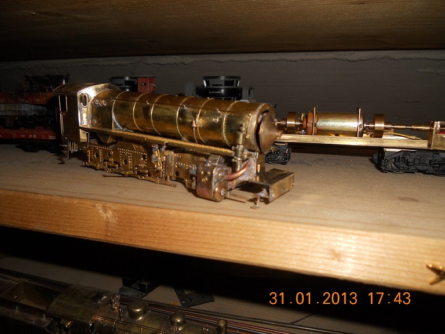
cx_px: 222
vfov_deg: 51.4
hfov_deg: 65.3
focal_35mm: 27
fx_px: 347
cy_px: 167
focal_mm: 4.9
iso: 80
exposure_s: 1/25
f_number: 8
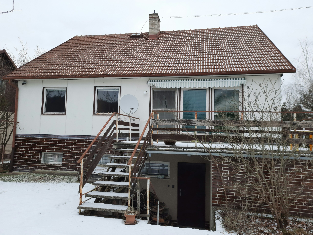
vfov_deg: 54.9
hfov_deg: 69.4
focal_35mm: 25
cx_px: 156
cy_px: 118
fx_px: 226
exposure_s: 1/122
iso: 40
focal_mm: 4.6
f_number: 2
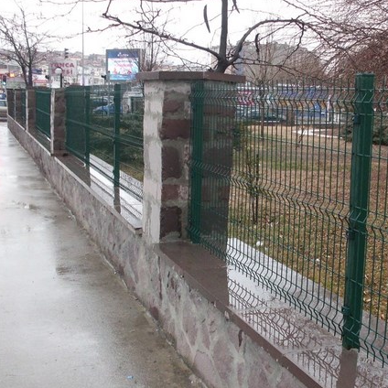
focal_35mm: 48
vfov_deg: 35.4
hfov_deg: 34.9
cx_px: 269
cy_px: 200
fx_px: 609
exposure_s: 1/100
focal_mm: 6.3
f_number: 2.9
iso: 200
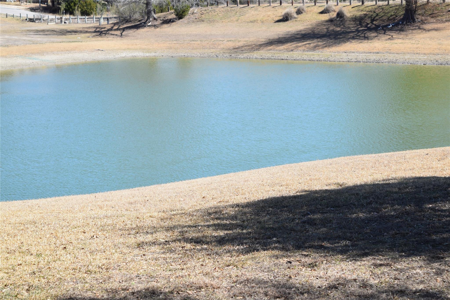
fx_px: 1031
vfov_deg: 16.6
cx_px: 225
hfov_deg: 24.6
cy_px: 150
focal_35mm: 82
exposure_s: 1/320
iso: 200
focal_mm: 55
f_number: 9
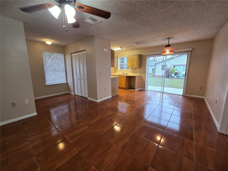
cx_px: 114
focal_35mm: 13
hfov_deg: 106.2
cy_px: 86
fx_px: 86
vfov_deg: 89.9
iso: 160
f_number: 2.2
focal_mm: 2.2
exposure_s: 1/60
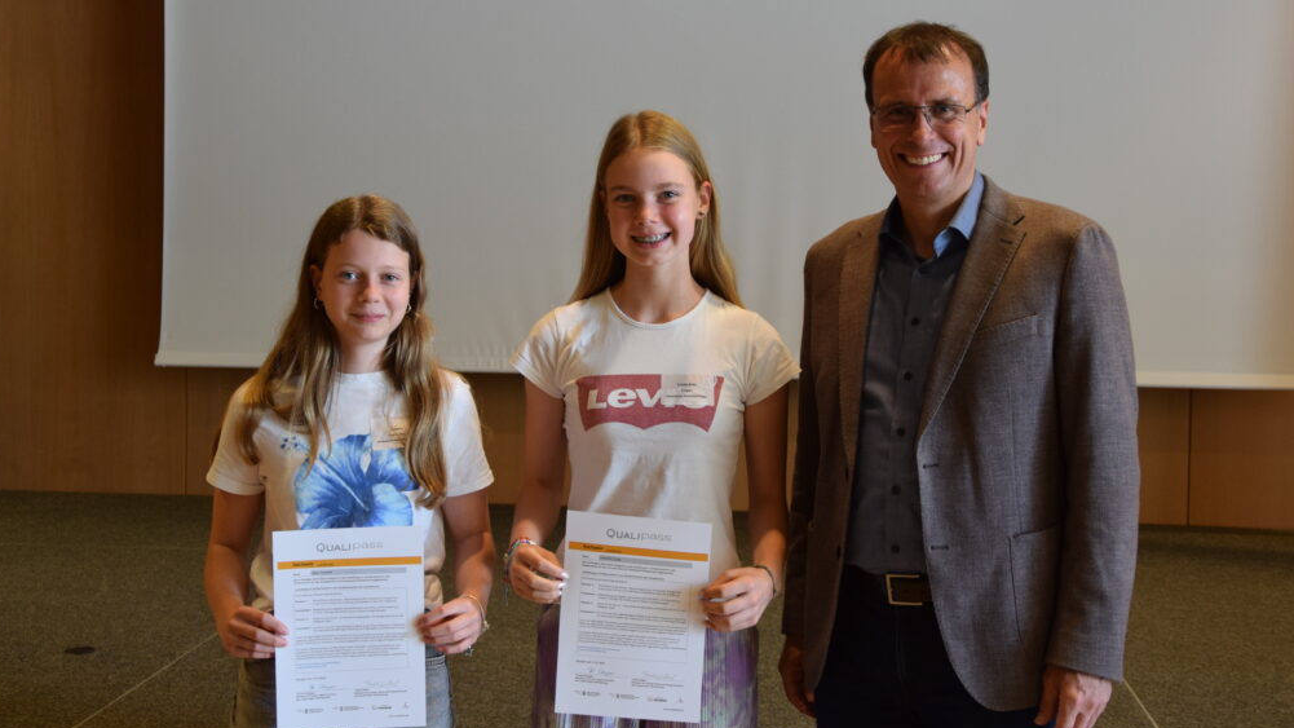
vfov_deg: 23.5
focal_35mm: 51
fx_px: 1750
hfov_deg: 40.6
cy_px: 324
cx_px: 637
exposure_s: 1/60
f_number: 4
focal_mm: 28
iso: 640
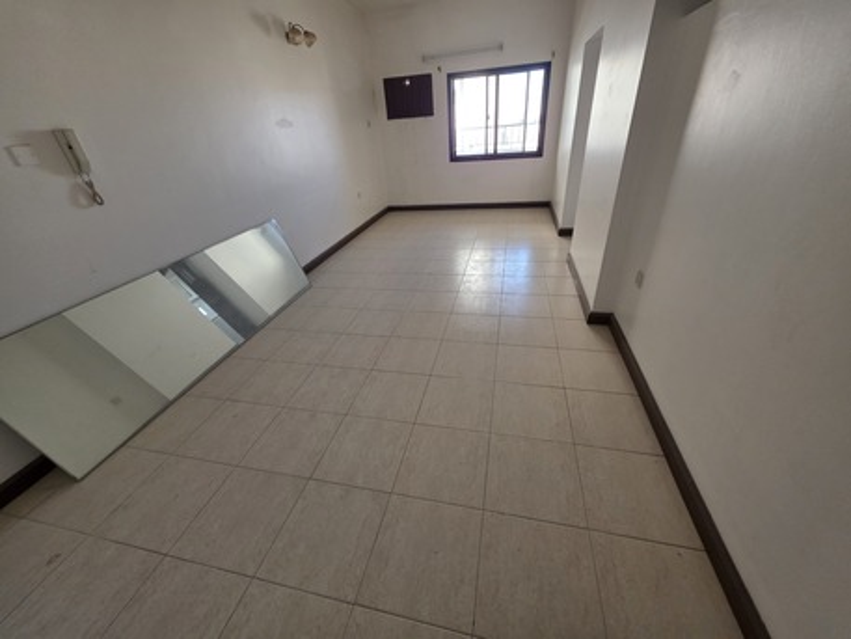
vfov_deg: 89.9
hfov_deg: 106.2
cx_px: 426
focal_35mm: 13
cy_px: 320
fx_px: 320
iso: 320
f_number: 1.9
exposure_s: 1/60
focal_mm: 2.2
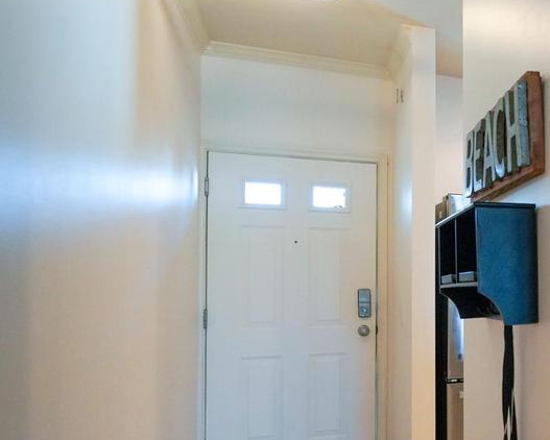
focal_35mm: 41
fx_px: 668
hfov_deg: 32.3
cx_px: 735
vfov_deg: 36.3
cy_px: 271
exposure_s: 1/160
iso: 2000
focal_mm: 16
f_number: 4
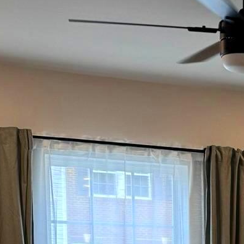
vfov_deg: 14.6
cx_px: 310
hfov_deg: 15.2
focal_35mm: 110
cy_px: 383
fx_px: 877
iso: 125
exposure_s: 1/120
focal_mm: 6.86
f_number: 1.78
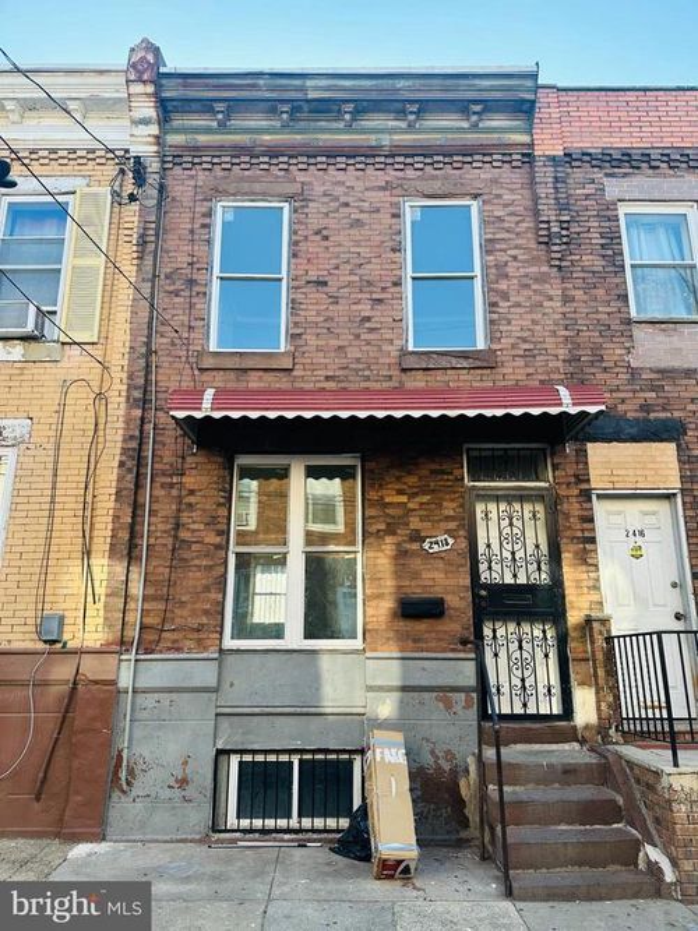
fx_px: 645
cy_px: 466
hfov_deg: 56.8
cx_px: 349
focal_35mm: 24
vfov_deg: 71.6
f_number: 1.78
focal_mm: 6.86
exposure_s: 1/604
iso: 80
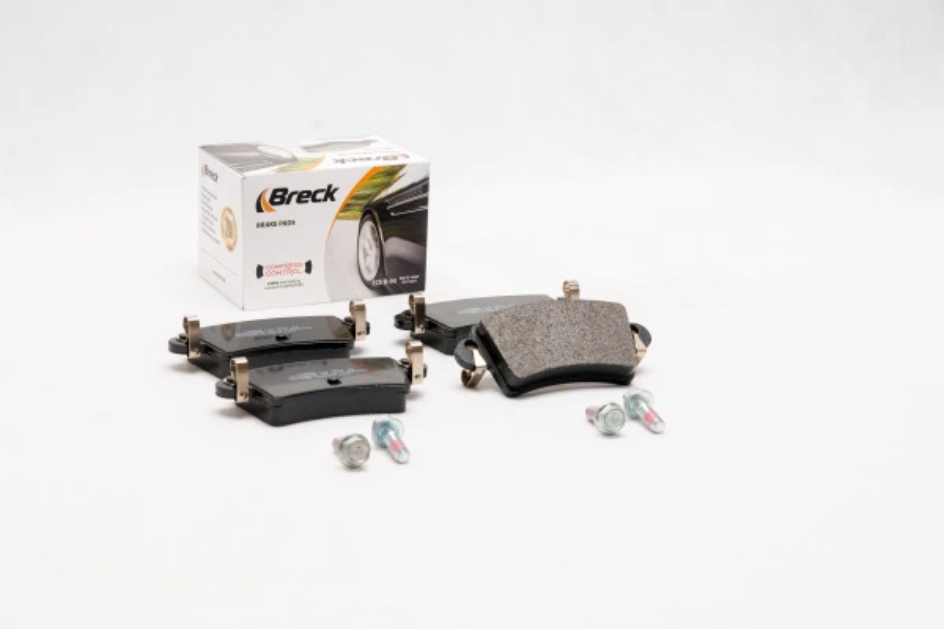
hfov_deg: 22.6
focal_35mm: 90
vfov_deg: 15.2
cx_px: 472
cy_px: 314
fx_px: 2360
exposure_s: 1/200
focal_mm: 60
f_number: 11
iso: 100
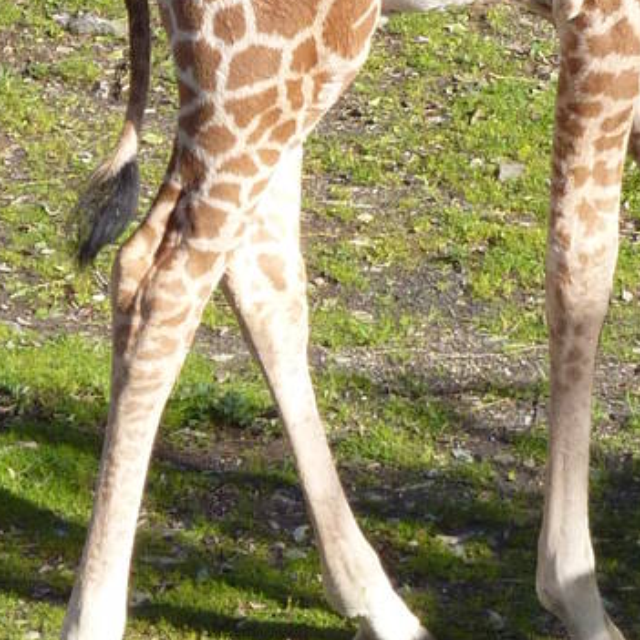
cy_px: -288
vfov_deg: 4.2
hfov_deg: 4.2
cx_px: 516
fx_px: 8764
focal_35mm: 419
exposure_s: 1/400
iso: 125
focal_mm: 17
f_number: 4.3
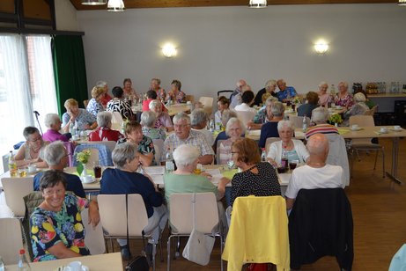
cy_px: 136
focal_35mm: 39
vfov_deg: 34.3
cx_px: 203
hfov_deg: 49.5
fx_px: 440
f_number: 4.2
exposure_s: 1/60
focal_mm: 26
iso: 400
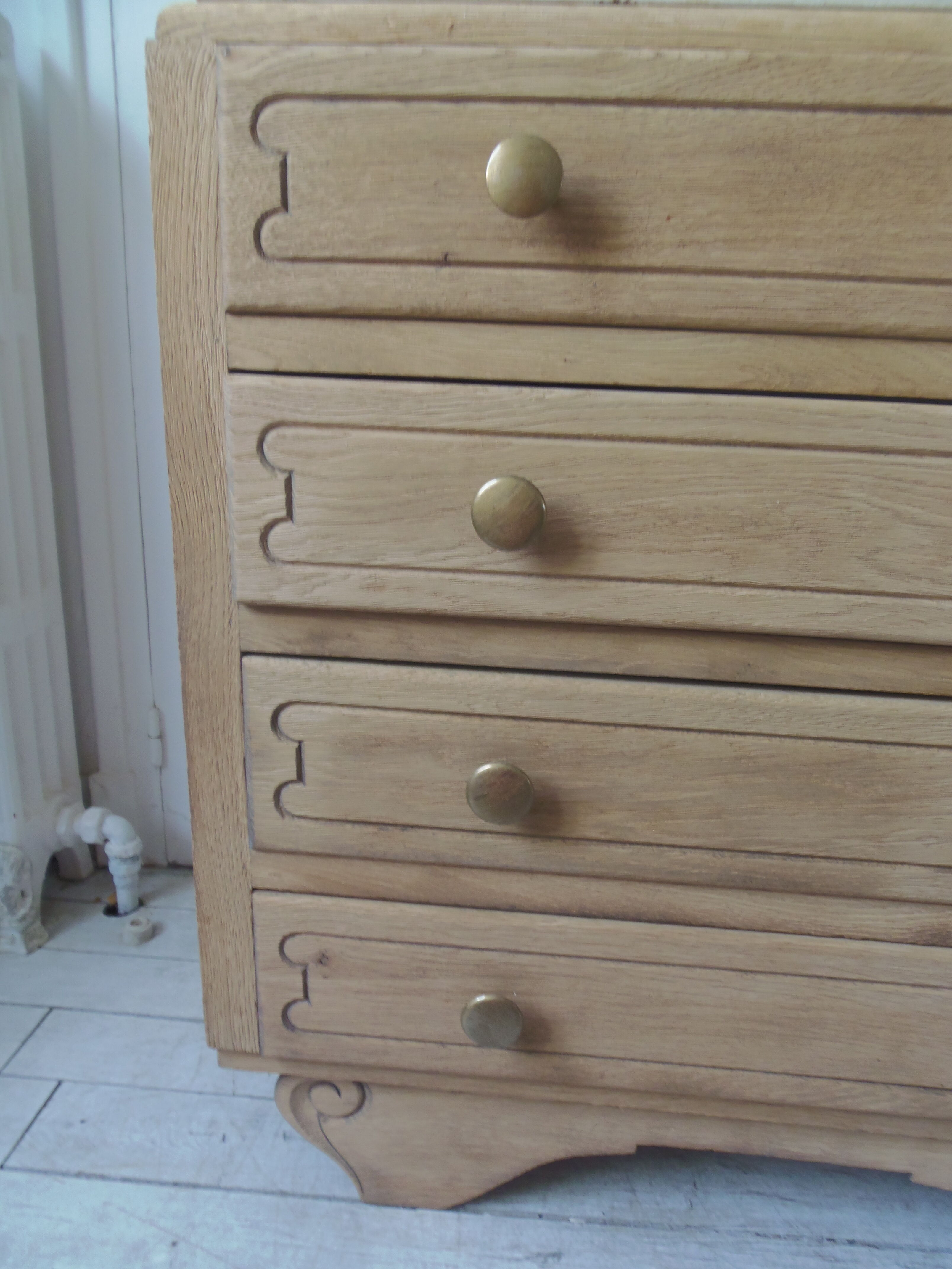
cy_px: 634
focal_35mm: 24
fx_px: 880
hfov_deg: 56.8
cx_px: 476
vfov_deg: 71.6
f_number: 2.9
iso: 100
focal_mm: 4.3
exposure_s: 1/30
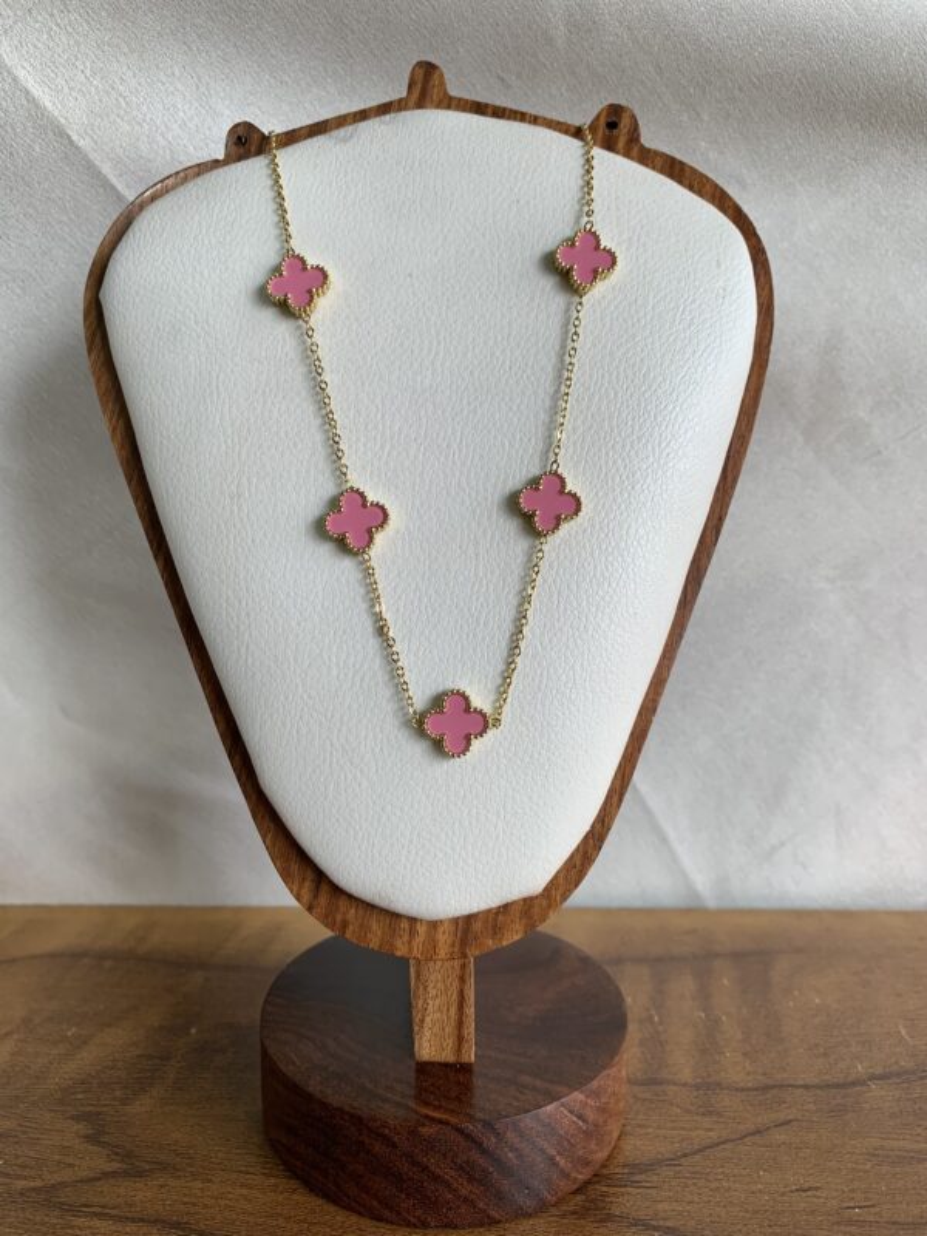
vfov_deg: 67.3
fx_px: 928
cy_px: 618
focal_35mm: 26
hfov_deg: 53.1
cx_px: 464
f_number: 1.8
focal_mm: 4.25
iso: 32
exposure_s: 1/100
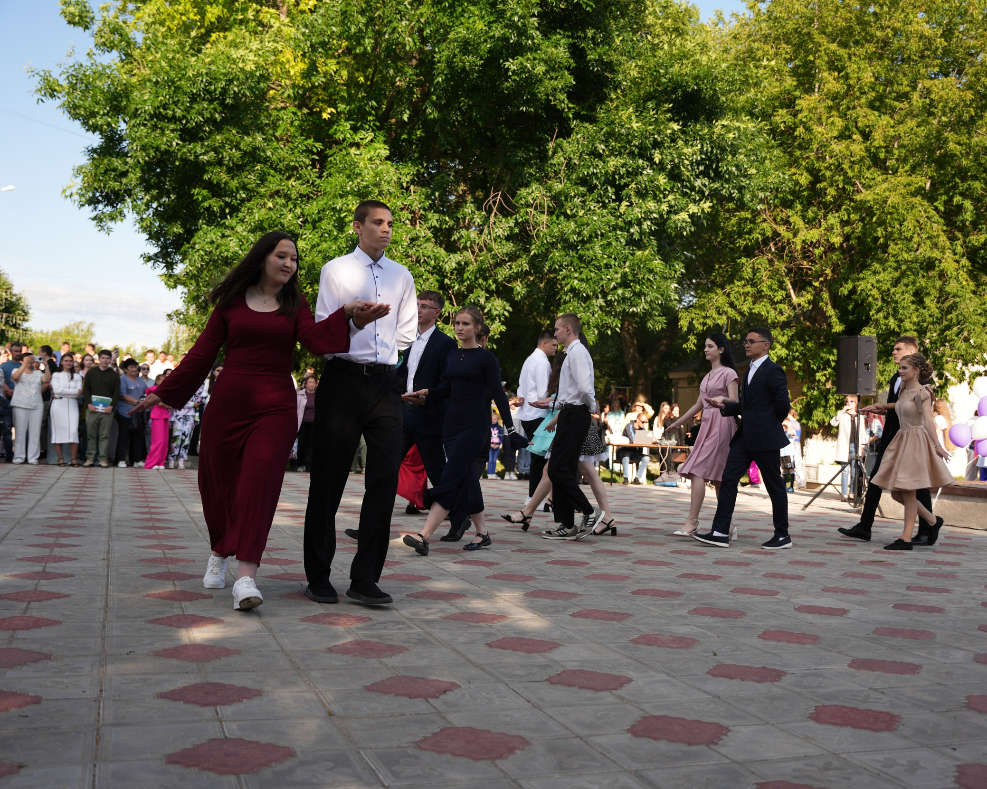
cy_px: 400
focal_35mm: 37
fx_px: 1087
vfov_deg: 39.9
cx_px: 544
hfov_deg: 48.7
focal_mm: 32.2
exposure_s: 1/500
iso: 160
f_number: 2.8
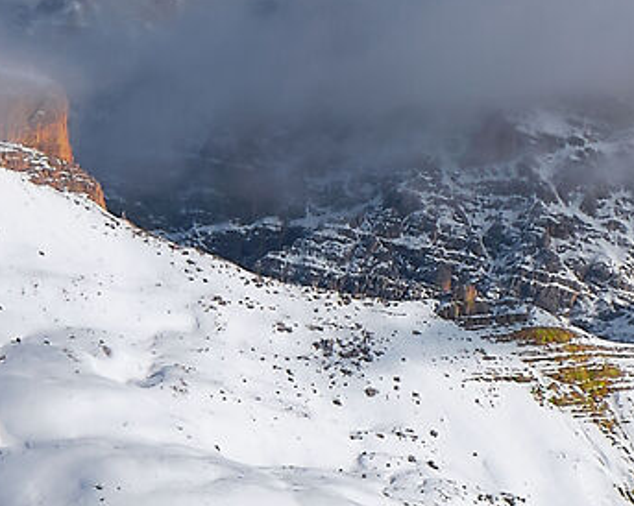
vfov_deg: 4.4
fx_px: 6657
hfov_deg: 5.4
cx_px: -214
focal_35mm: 355
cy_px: 257
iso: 160
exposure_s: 1/200
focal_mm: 35.8
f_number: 11
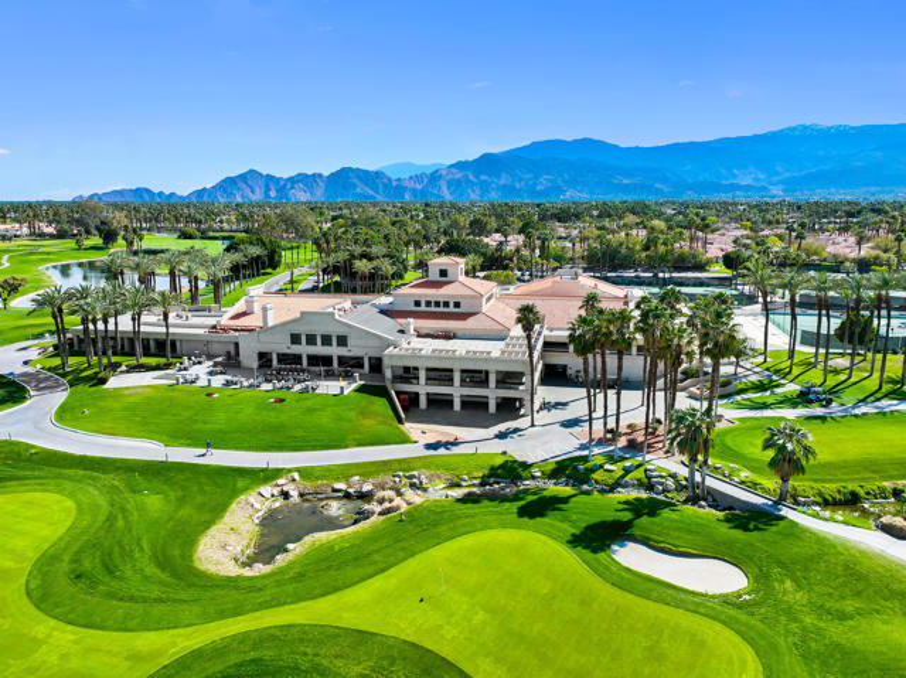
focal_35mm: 24
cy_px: 339
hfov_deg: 71.6
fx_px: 628
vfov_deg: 56.8
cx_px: 453
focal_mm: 12.29
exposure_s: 1/2500
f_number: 2.8
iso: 120
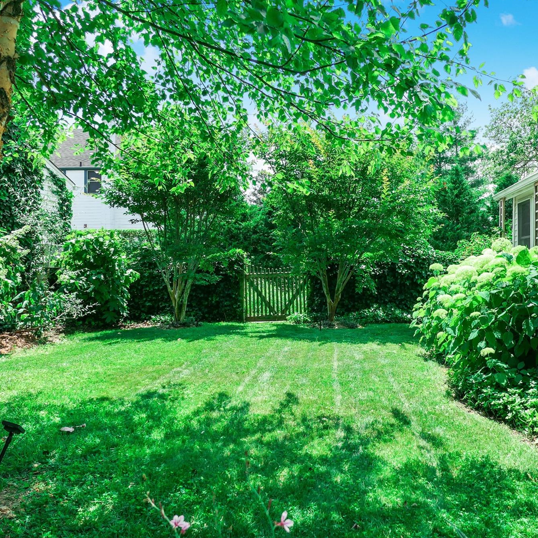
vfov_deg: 52.5
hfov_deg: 52.1
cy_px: 266
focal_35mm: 31
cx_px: 327
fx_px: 545
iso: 125
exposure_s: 1/800
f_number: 2.8
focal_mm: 8.8
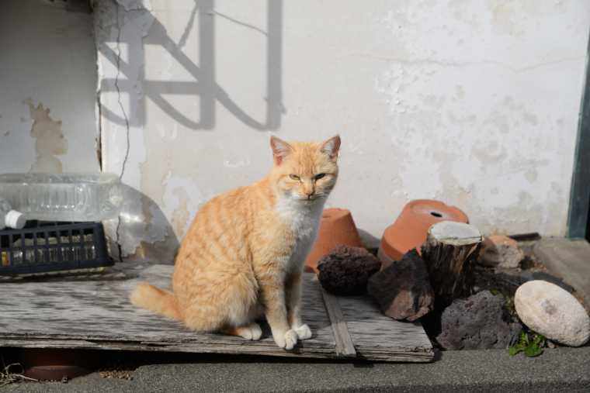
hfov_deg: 27.0
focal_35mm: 75
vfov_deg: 18.2
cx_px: 295
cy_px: 196
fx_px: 1229
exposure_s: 1/3200
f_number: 8
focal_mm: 75
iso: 800
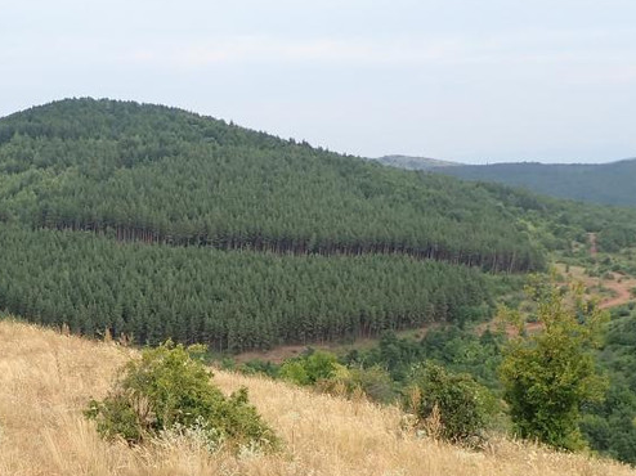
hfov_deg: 33.8
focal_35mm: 54
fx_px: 992
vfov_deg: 25.3
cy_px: 507
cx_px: 70
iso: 100
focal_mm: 4.5
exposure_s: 1/800
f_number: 2.8
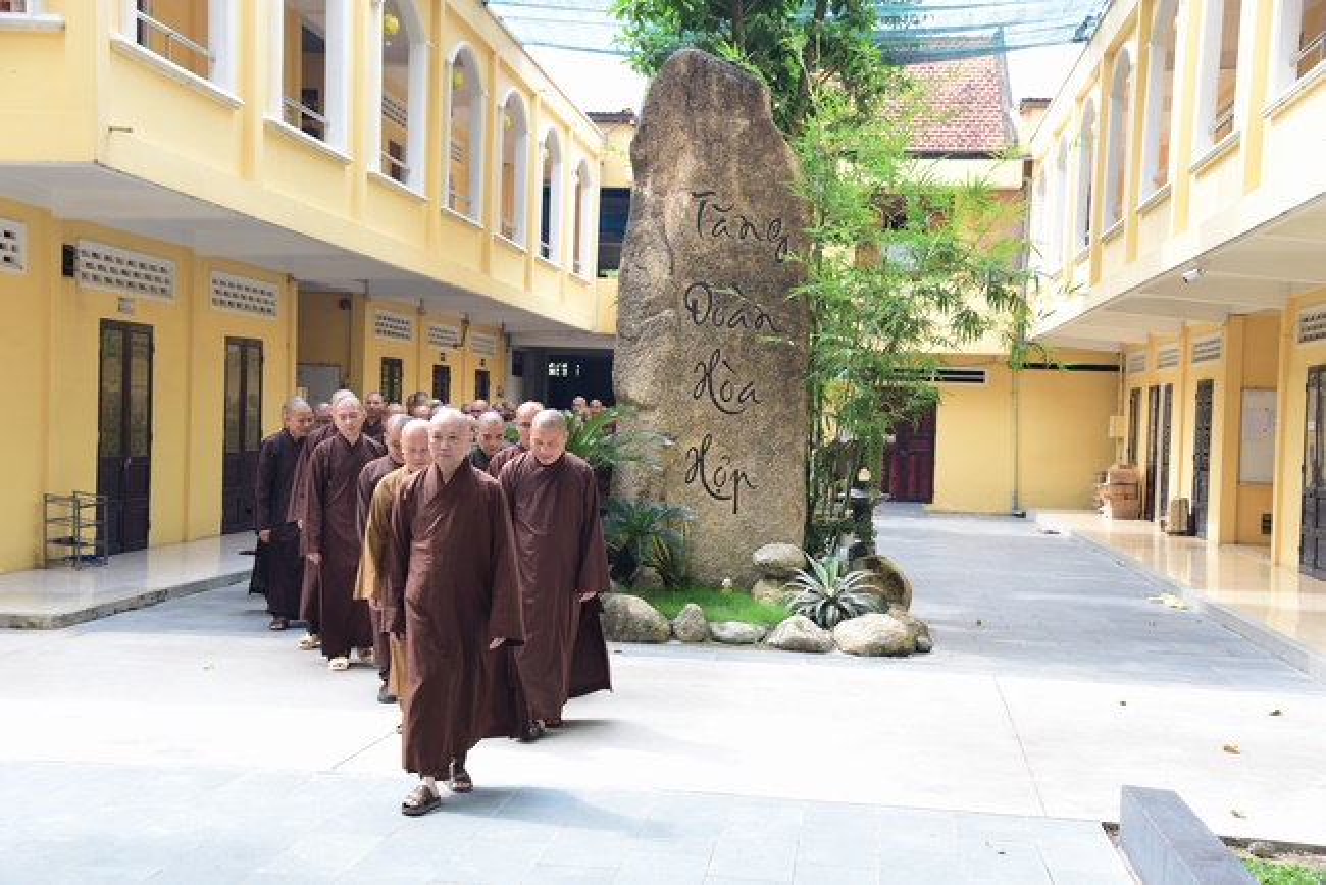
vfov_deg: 28.1
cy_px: 442
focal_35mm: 48
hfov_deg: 41.1
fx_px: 1769
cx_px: 663
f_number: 5.6
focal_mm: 48
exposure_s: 1/160
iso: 200
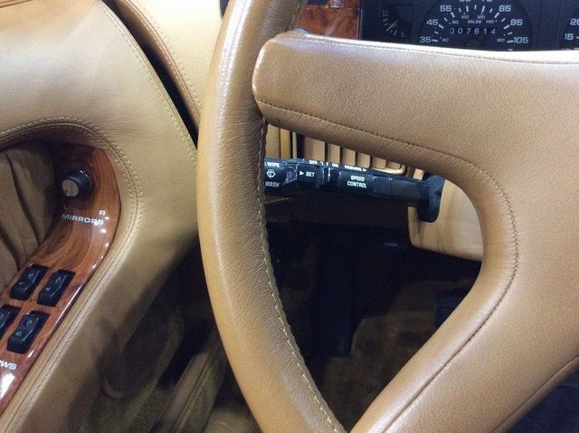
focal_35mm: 32
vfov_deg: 44.1
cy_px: 216
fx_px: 534
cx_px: 290
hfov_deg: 56.9
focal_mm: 3.3
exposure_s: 1/17
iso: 250
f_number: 2.4
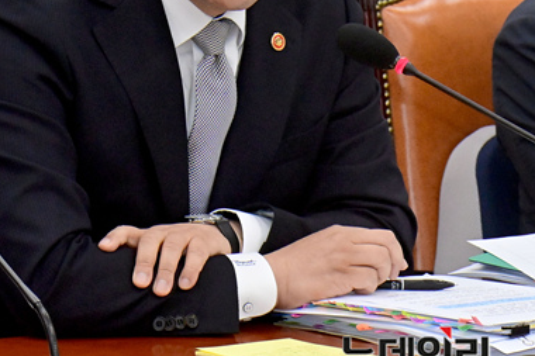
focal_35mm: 337
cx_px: 413
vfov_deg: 4.1
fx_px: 5006
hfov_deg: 6.1
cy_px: 30
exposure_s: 1/250
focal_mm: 160
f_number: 10
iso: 6400
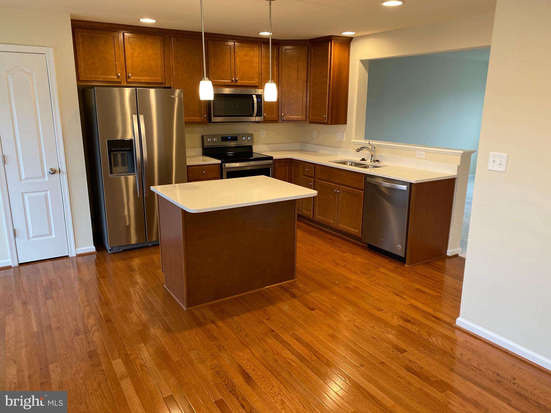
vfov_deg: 53.1
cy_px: 206
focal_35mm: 26
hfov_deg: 67.3
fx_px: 414
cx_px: 276
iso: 125
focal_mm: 4.25
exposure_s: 1/60
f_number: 1.8
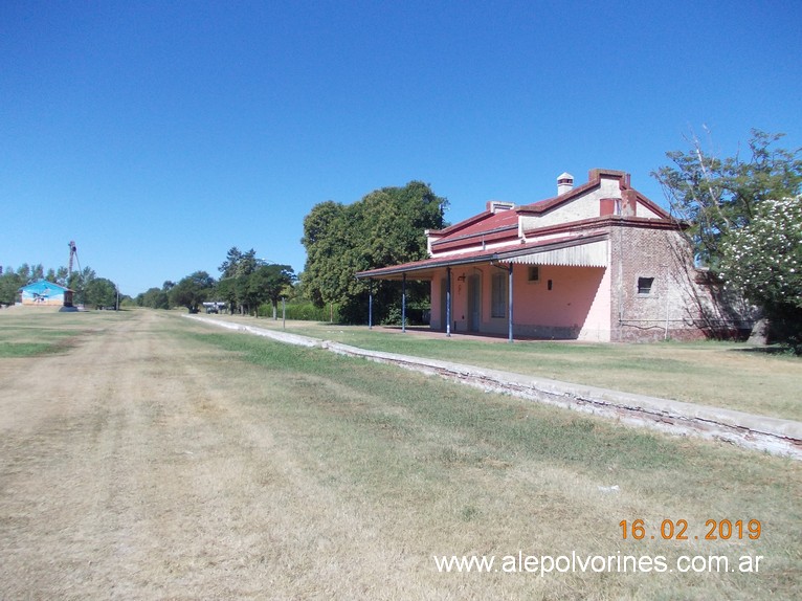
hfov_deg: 63.5
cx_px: 401
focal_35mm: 28
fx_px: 649
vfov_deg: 49.7
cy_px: 300
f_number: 5.4
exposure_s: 1/320
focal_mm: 4
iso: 80
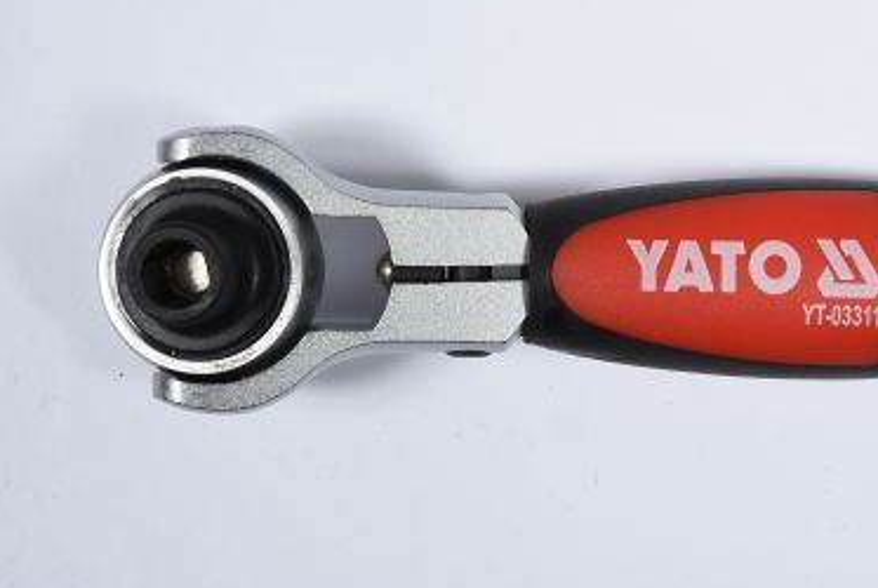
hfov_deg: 13.3
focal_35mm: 154
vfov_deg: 8.9
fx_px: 3762
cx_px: 620
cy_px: 289
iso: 250
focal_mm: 70
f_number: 13
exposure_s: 1/125
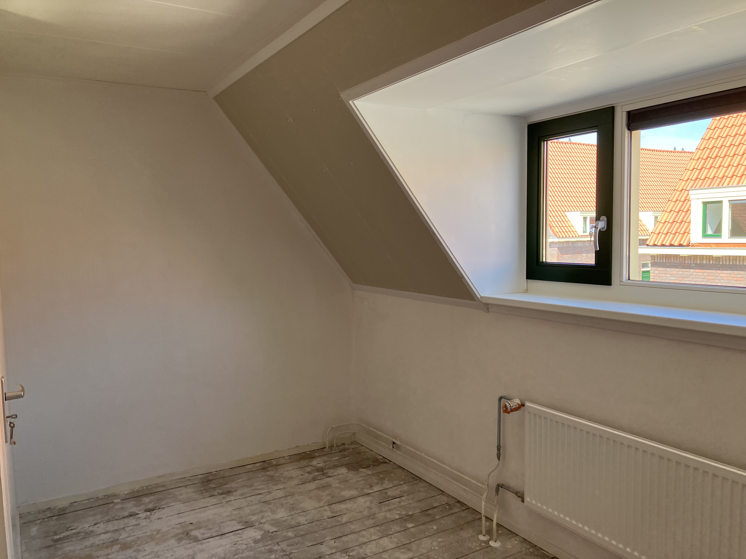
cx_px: 373
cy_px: 280
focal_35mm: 28
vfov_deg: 49.7
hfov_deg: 63.4
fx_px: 603
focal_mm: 3.99
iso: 40
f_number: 1.8
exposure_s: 1/145
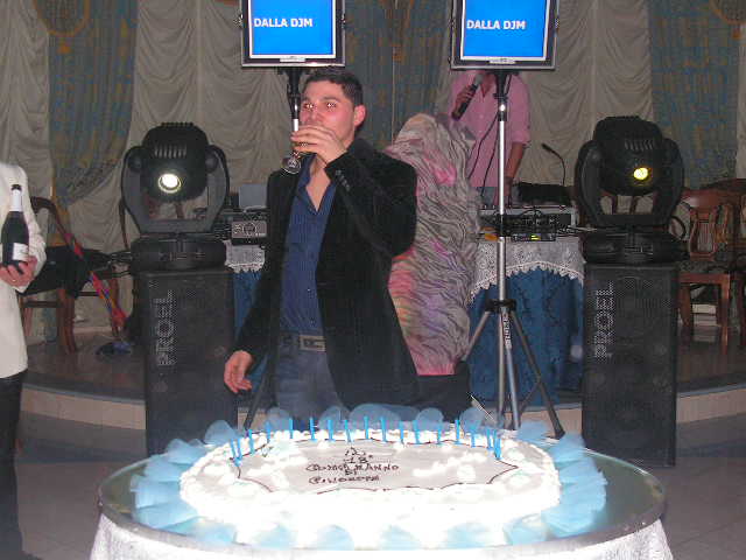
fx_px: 1185
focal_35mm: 55
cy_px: 280
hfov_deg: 34.9
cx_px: 373
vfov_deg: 26.6
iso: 200
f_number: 3.2
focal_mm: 9.2
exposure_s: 1/60
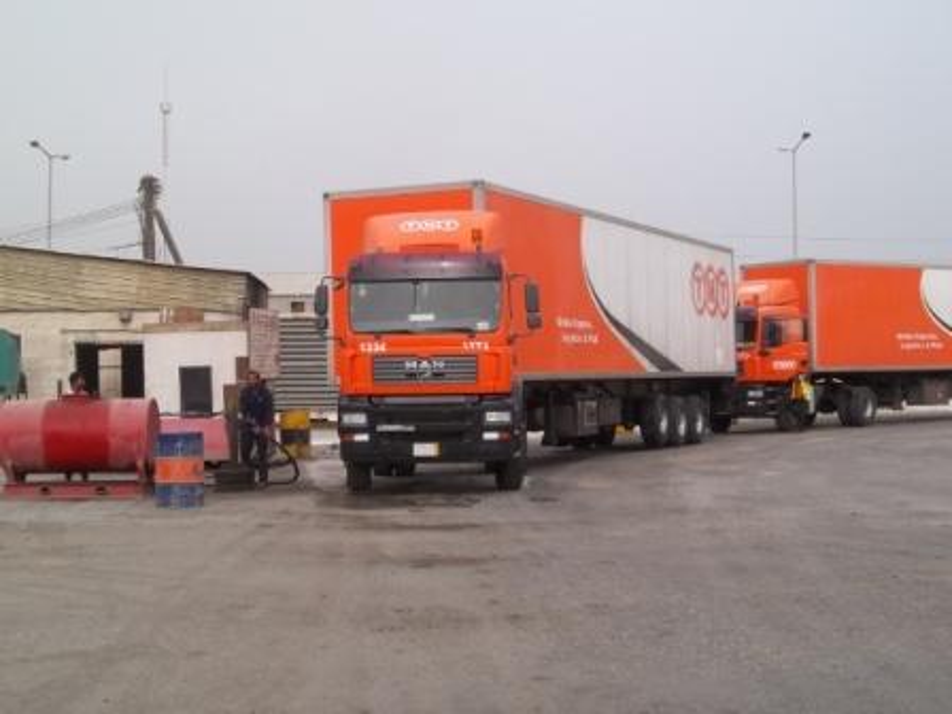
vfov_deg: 25.2
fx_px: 1595
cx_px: 476
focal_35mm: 58
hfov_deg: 33.2
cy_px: 357
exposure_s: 1/320
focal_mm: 10.42
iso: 64
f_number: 5.34
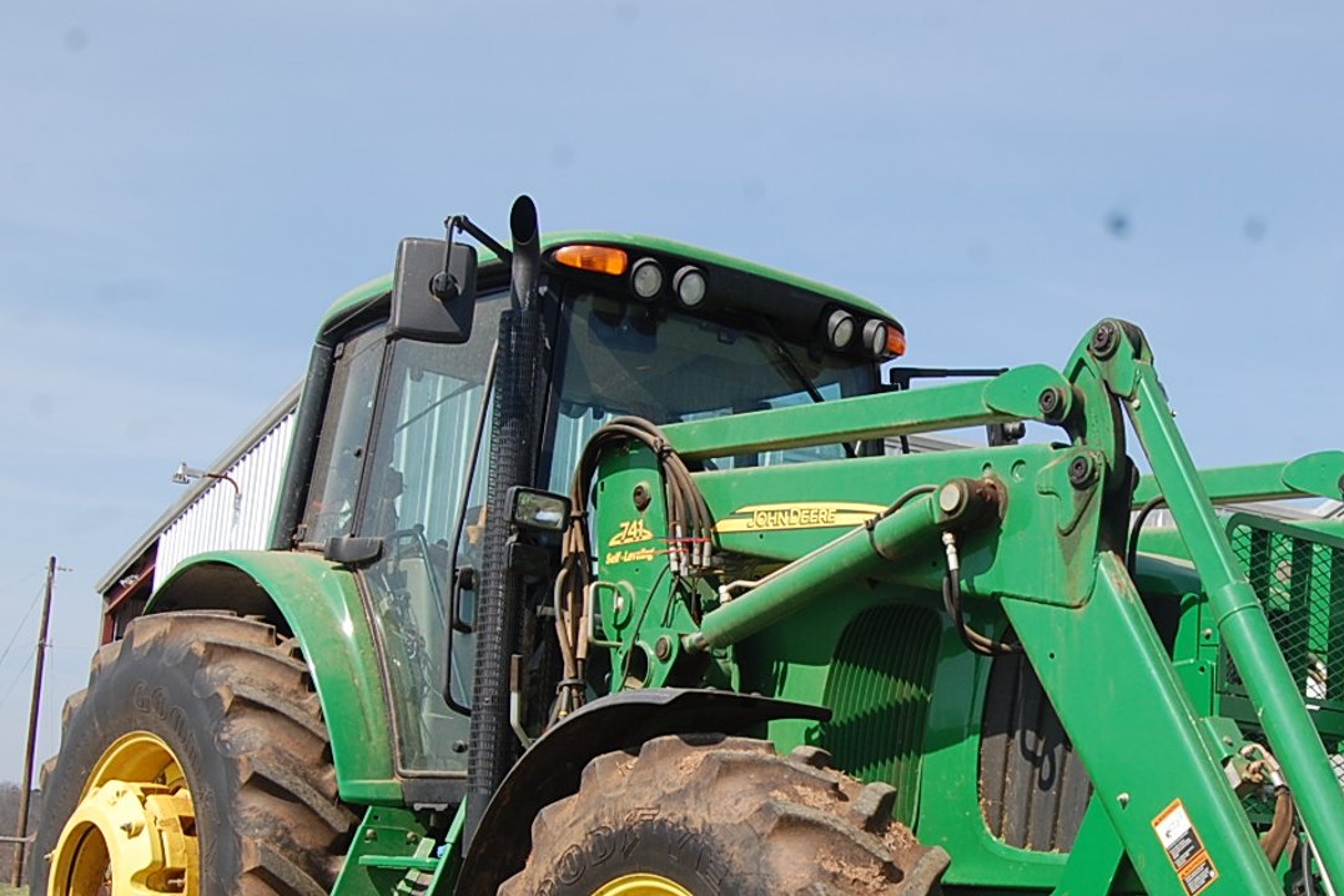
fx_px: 2128
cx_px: 983
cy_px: 645
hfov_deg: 34.4
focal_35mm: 57
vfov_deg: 23.6
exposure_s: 1/320
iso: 200
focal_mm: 24
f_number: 9
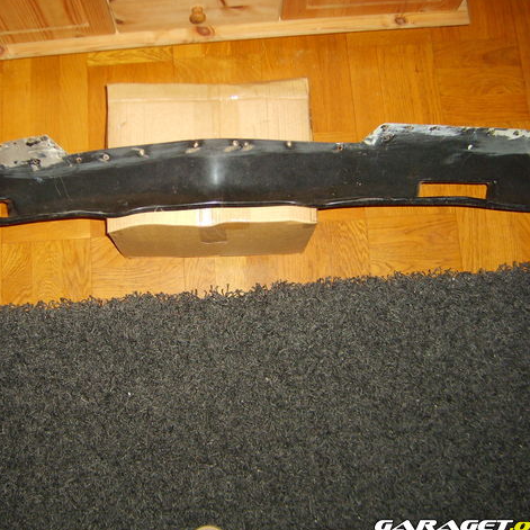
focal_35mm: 42
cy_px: 267
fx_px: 728
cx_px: 207
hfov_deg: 39.8
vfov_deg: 40.0
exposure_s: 1/45
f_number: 2.8
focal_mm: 5.8
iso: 108
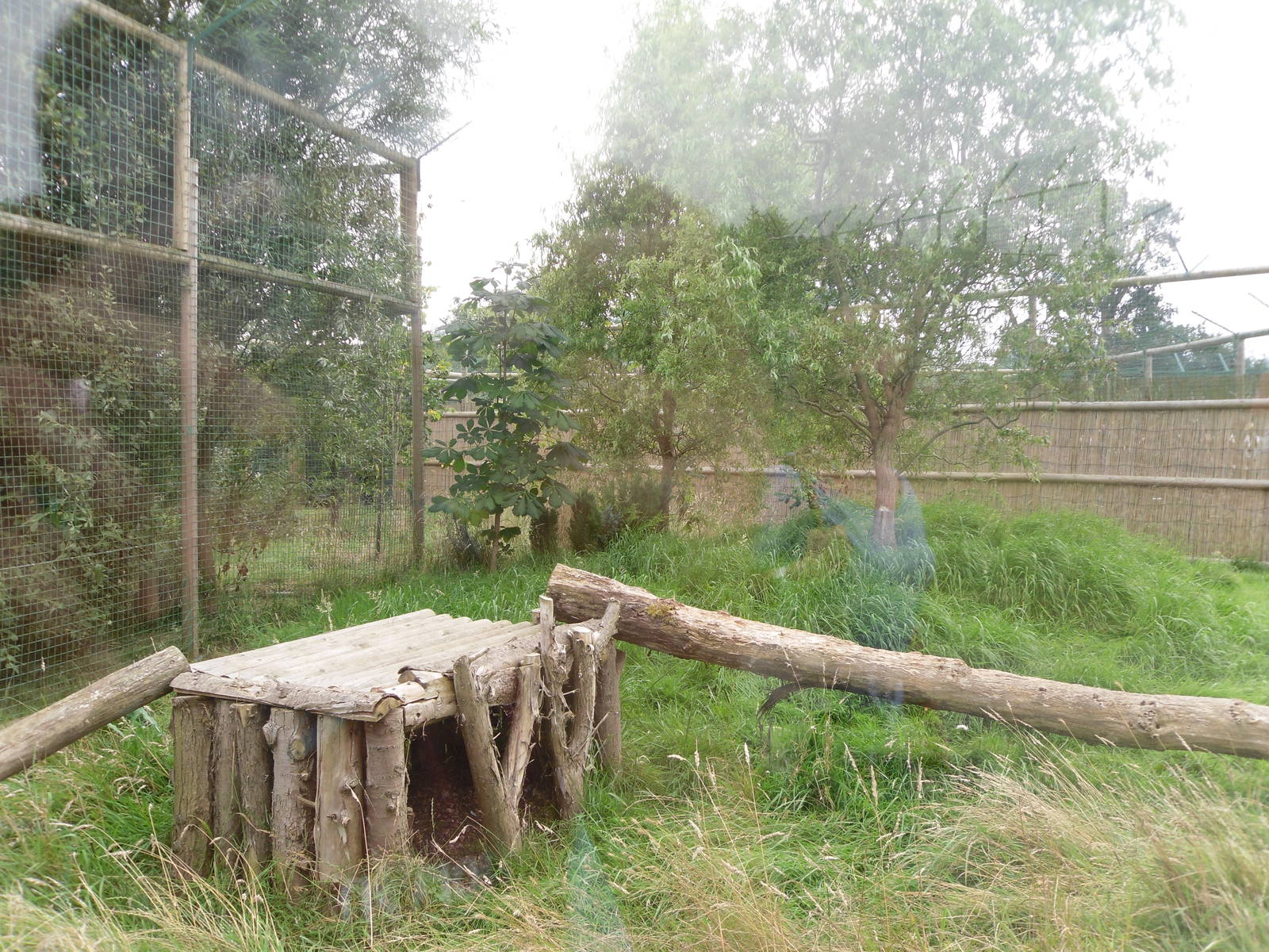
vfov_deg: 40.7
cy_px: 476
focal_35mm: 35
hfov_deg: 52.6
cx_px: 634
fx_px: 1283
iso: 80
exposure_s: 1/117
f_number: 3.5
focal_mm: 6.3
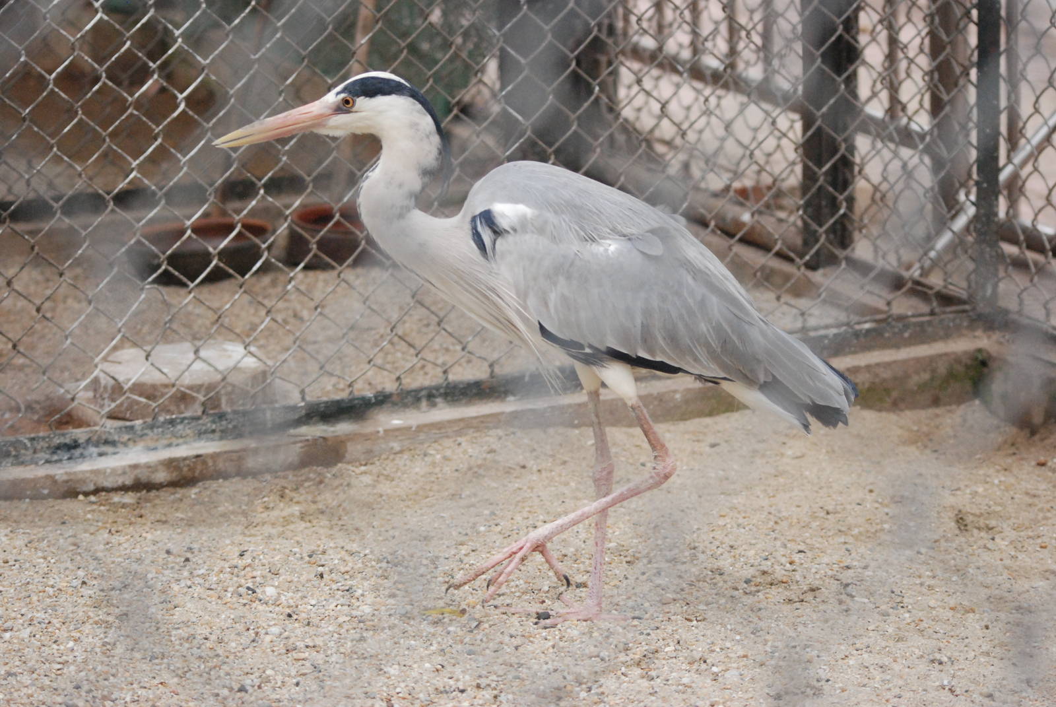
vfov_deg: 11.2
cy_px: 354
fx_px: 3612
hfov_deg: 16.6
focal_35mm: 123
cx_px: 528
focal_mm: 82
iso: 1600
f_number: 4
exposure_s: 1/160
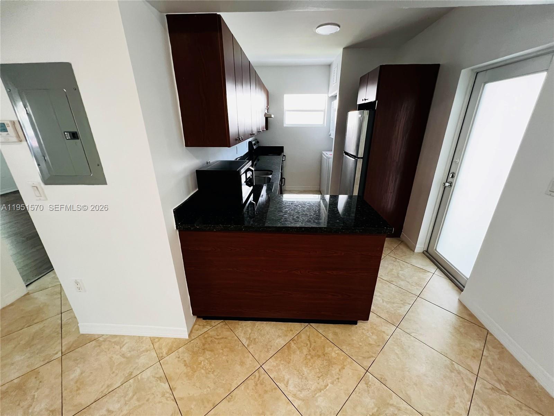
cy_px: 208
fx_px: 208
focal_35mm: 13
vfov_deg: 89.9
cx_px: 277
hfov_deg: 106.2
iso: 500
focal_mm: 1.57
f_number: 1.8
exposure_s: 1/60
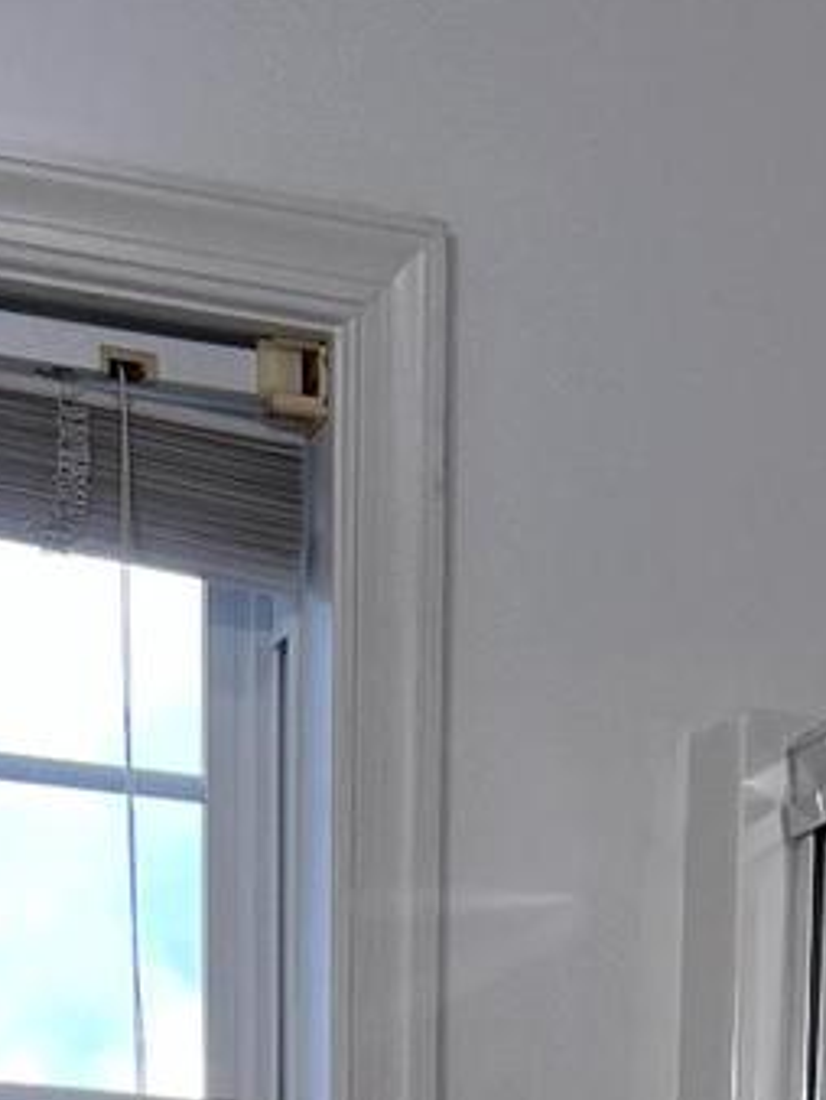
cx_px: 702
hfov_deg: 12.5
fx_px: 3750
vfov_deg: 13.6
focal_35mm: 118
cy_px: 2372
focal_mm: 5.7
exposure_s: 1/166
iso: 64
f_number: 1.5
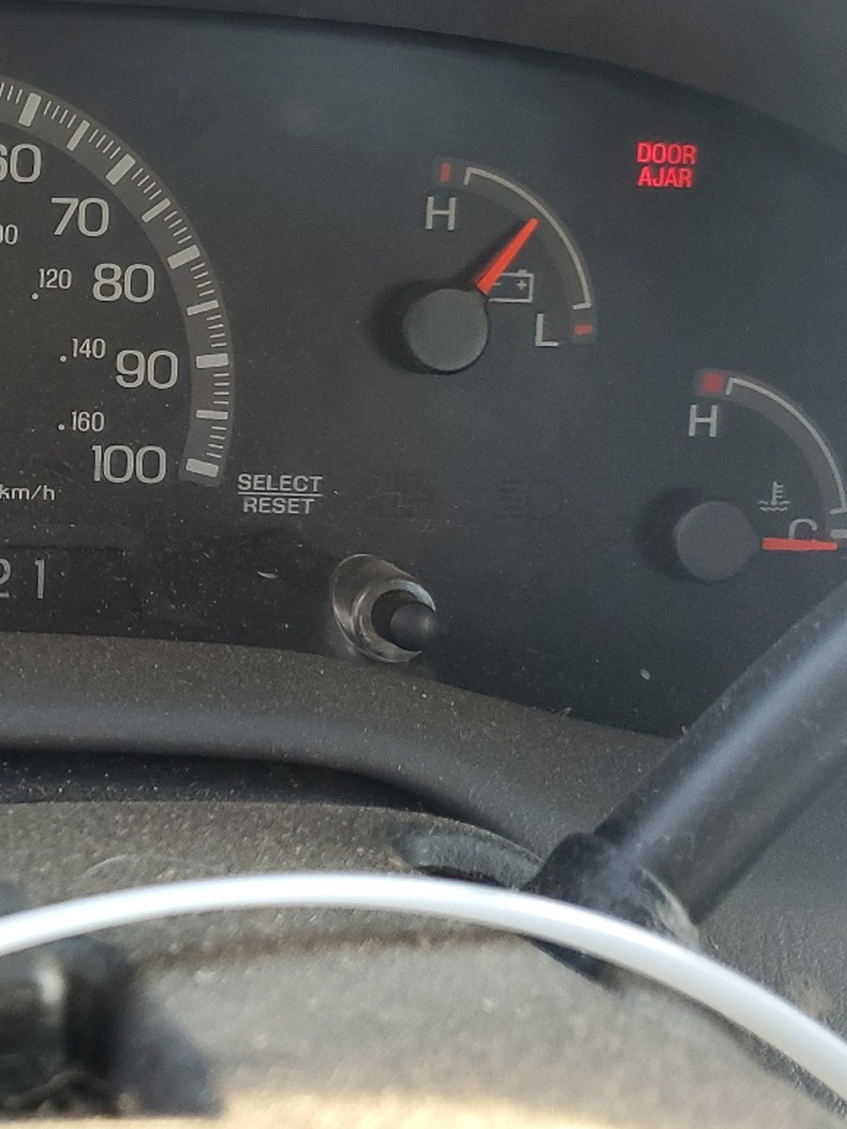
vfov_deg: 35.1
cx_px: -160
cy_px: 347
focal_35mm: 54
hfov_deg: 24.6
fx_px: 1761
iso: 73
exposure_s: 1/120
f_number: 1.5
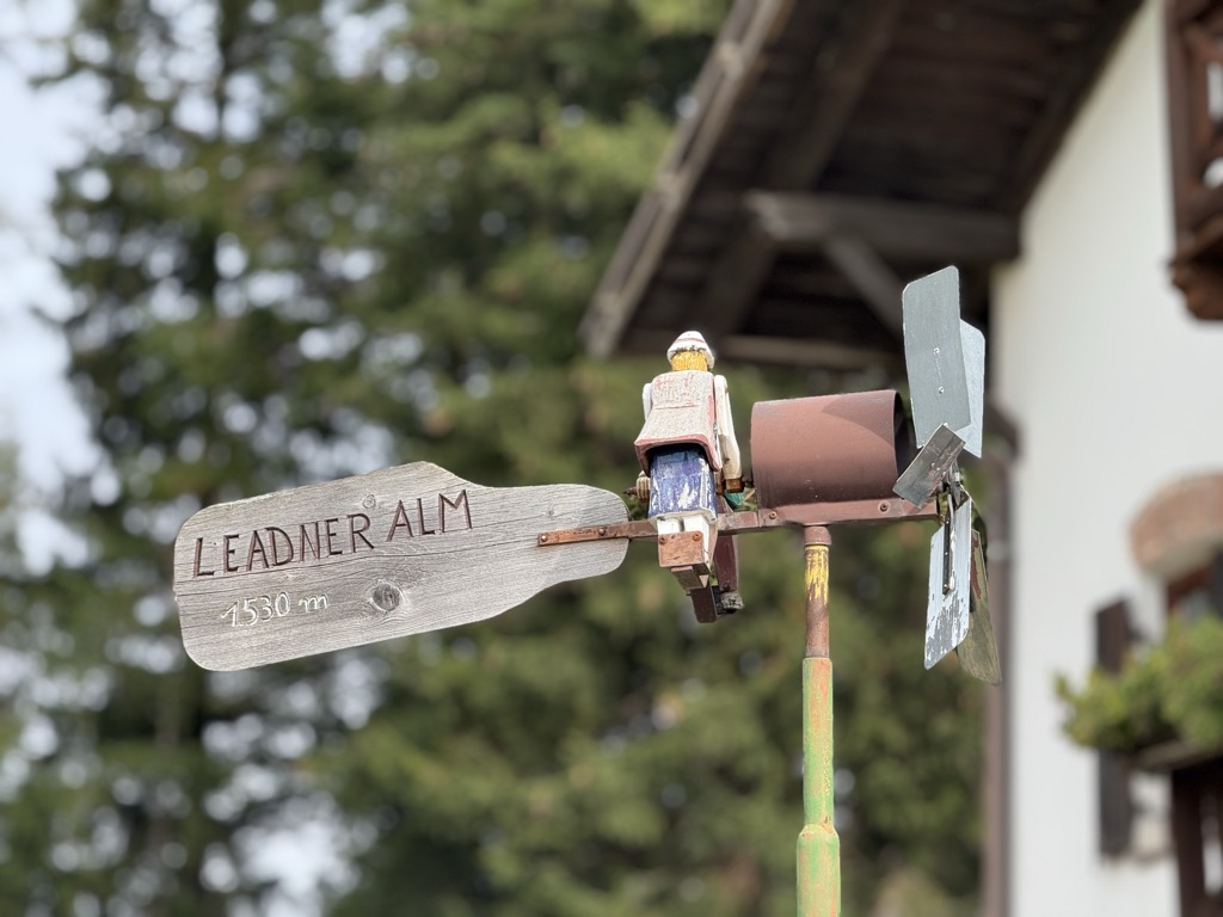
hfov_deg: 16.4
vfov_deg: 12.3
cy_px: 458
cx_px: 612
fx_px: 4240
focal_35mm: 120
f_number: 2.8
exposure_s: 1/231
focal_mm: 15.66
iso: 50
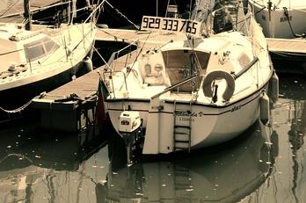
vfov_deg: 8.5
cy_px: -134
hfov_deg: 12.9
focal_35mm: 157
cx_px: -11
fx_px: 1333
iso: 100
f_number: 9
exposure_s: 1/320
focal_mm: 26
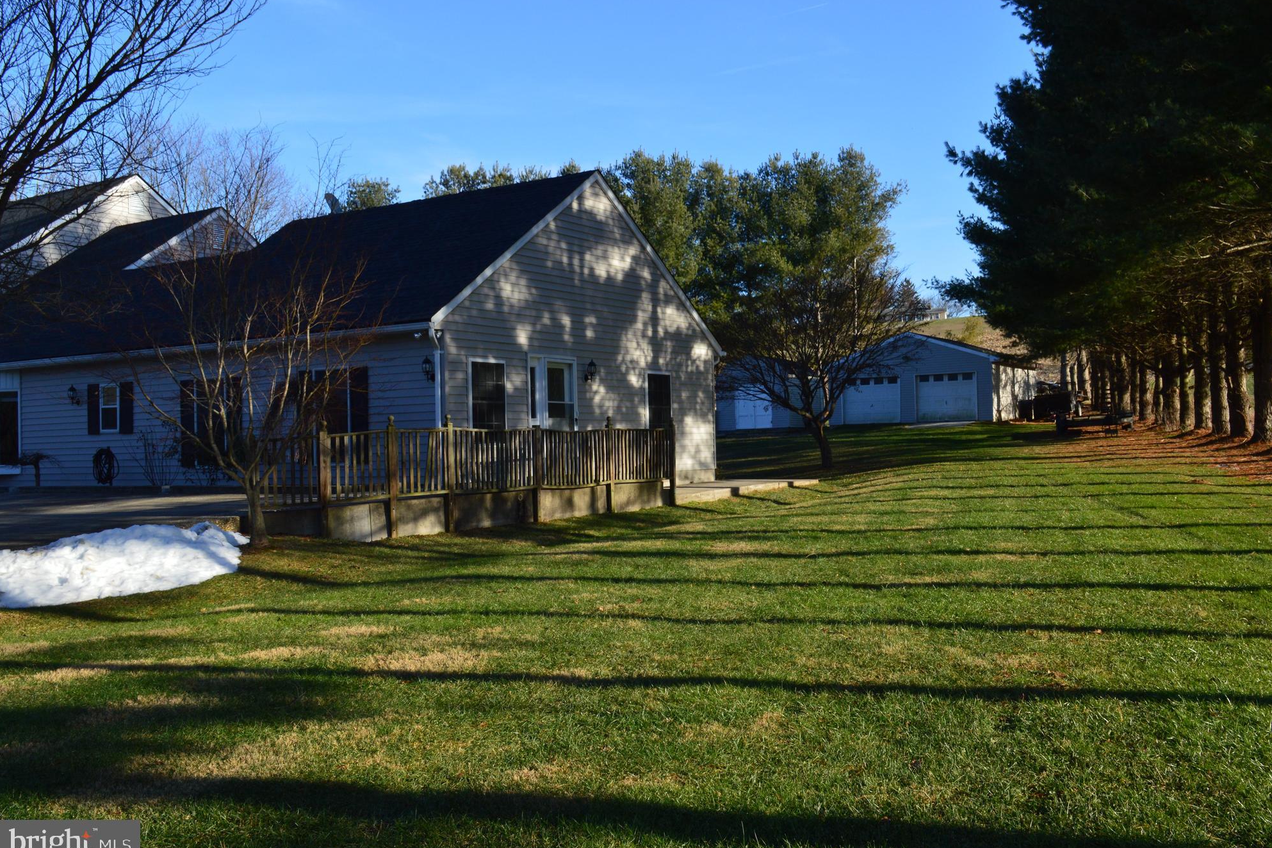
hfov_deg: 55.8
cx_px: 655
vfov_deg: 38.9
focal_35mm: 34
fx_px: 1201
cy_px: 430
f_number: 10
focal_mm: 22
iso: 400
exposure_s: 1/320
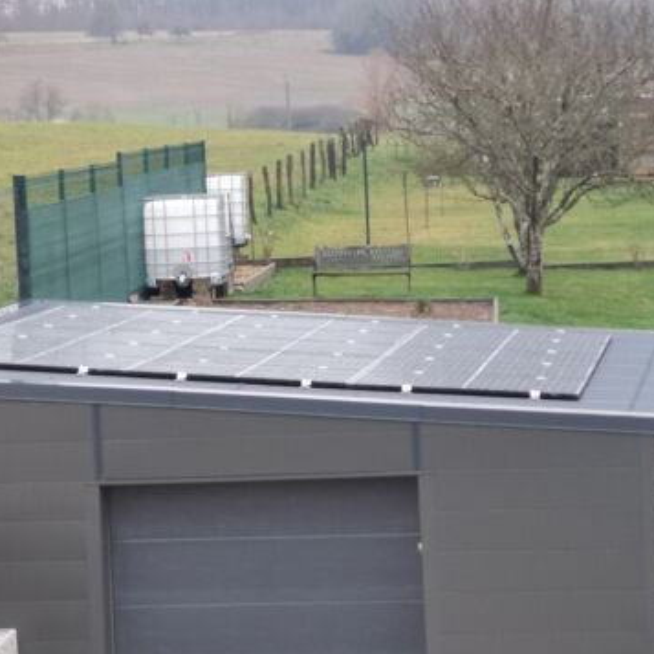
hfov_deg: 12.0
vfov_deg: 12.0
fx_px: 3121
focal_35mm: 146
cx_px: 284
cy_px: 328
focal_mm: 7.48
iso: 125
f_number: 2.4
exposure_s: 1/50
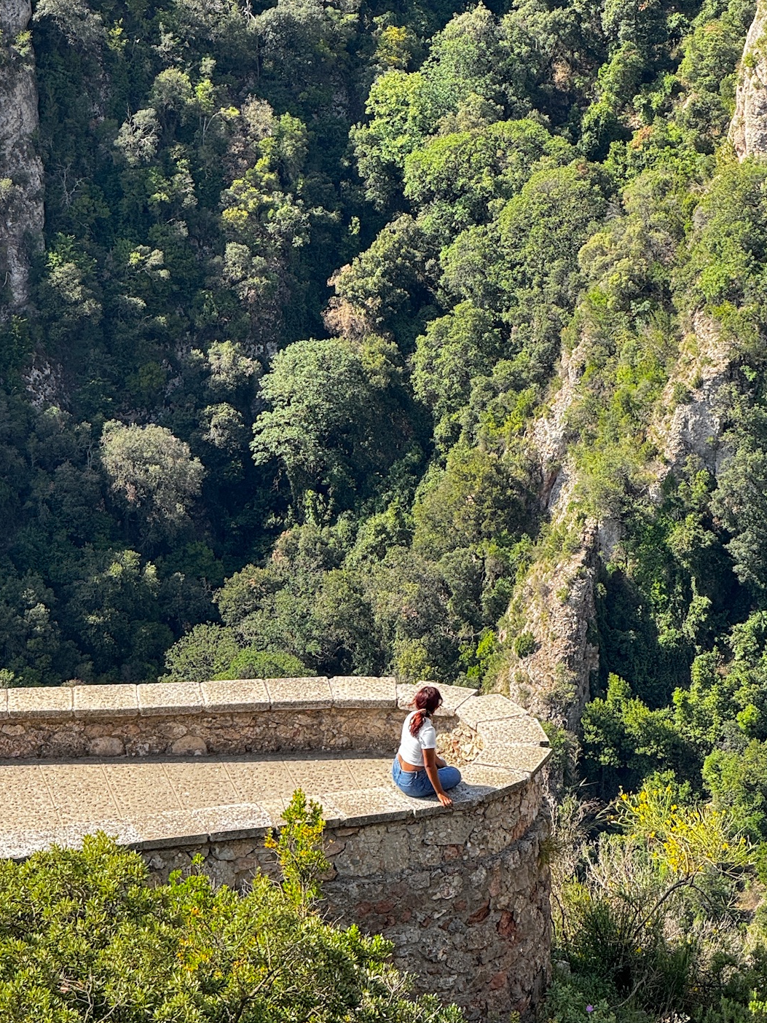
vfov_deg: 11.3
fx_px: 5170
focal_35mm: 175
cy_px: 317
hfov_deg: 8.5
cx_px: 300
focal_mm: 15.66
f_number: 2.8
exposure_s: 1/239
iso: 50
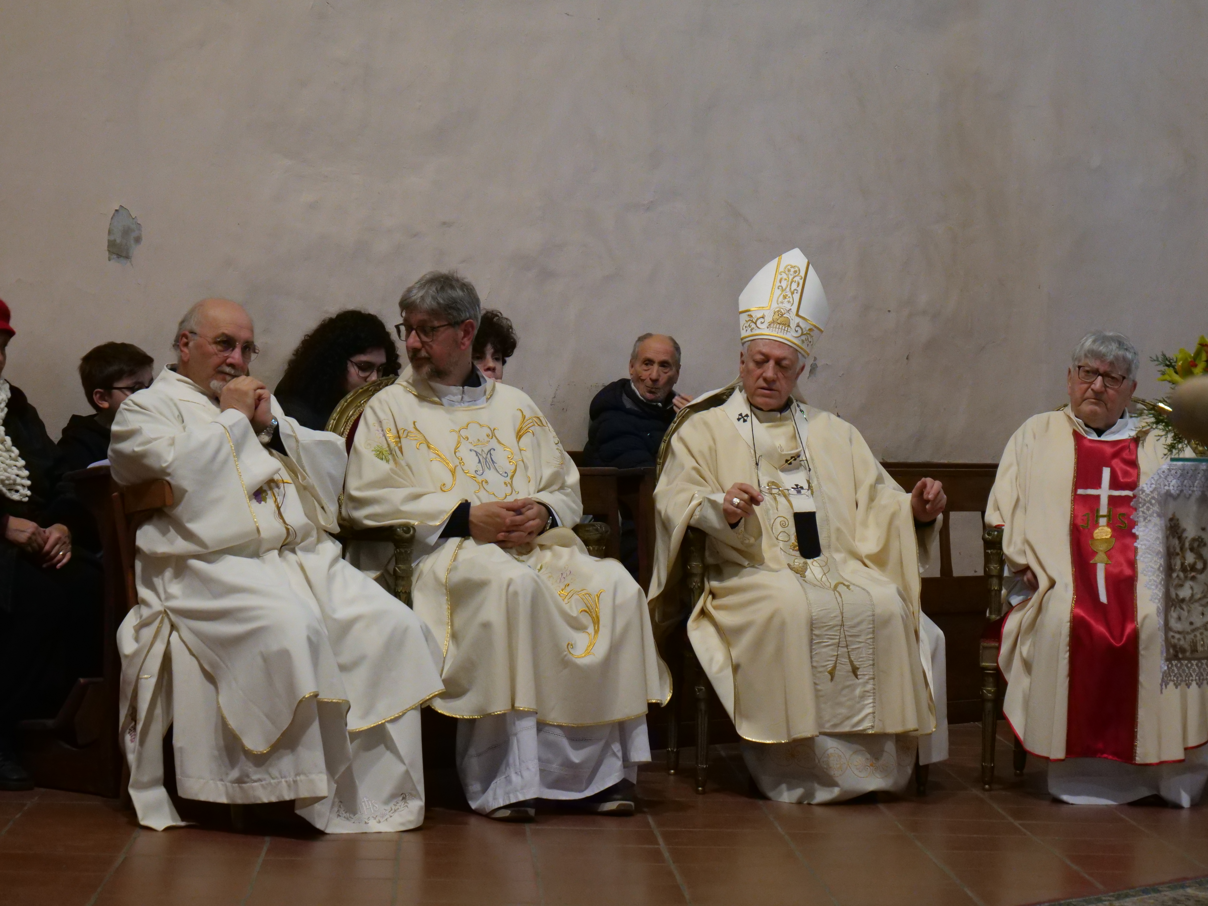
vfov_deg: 15.1
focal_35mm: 98
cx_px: 604
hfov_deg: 20.0
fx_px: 3420
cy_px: 453
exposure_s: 1/100
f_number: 5.6
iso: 3200
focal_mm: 49
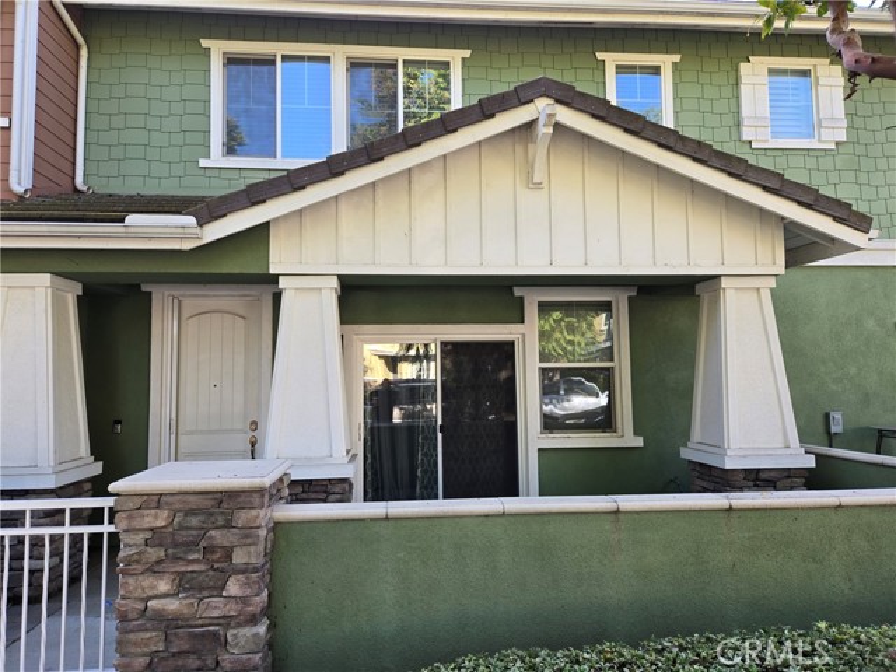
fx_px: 595
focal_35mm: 23
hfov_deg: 73.9
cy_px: 336
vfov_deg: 58.9
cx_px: 448
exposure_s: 1/180
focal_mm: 5.4
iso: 32
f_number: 1.8
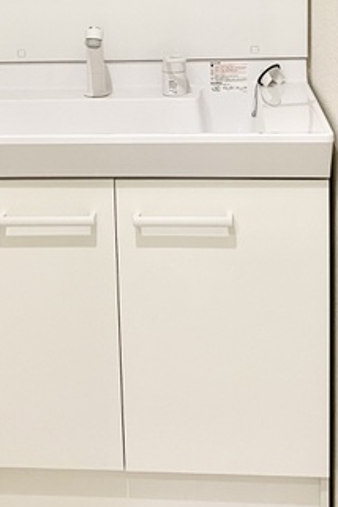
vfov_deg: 32.6
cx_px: 154
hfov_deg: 23.0
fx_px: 831
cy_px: 71
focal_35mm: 59
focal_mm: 4.25
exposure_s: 1/50
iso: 80
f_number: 1.8
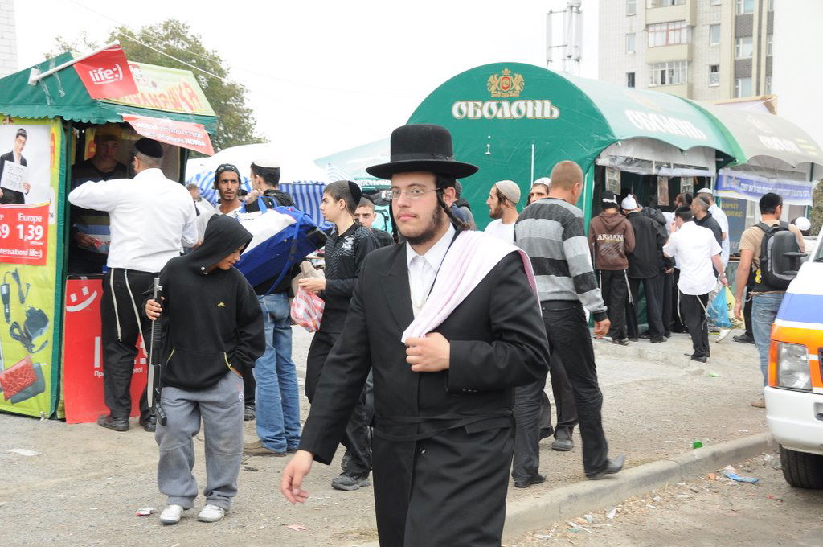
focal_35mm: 60
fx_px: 1370
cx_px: 412
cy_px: 274
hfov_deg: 33.4
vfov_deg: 22.6
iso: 500
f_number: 7.1
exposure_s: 1/160
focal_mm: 40
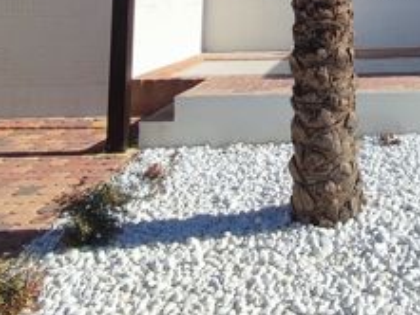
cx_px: 354
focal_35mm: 51
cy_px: -105
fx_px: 619
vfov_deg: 24.5
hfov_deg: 35.8
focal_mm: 1.65
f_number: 2.2
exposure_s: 1/1697
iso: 50
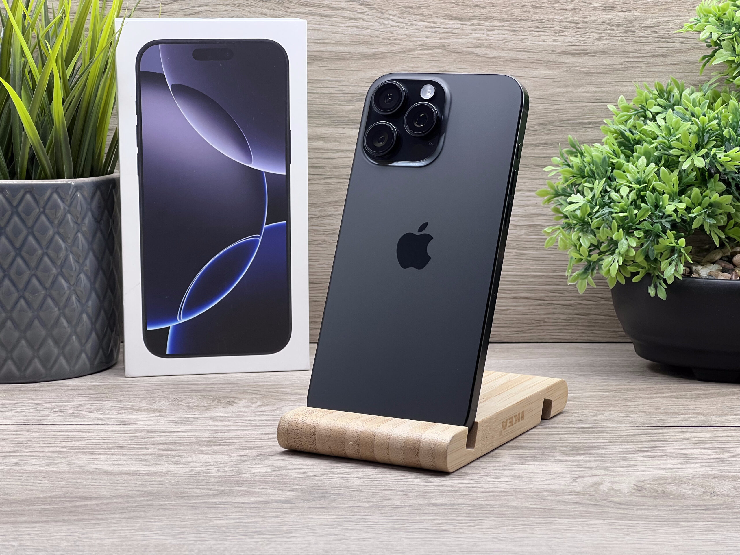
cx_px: 370
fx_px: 1646
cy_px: 278
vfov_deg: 19.1
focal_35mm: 77
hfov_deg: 25.3
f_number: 2.8
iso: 80
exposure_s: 1/100
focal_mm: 9
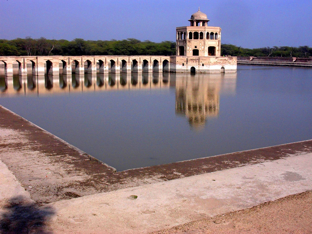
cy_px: 117
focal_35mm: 45
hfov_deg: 42.1
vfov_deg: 32.2
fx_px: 406
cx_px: 156
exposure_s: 1/395
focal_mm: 6.7
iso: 70
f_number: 5.8
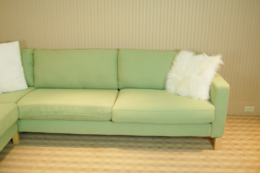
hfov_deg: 49.6
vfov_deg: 34.2
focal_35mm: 39
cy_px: 86
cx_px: 130
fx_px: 281
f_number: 4.2
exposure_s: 1/30
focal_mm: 26
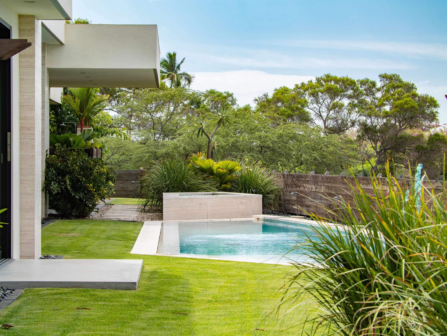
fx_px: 1550
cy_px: 168
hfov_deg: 16.4
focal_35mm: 120
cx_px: 224
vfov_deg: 12.4
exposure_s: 1/200
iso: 400
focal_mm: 60
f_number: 8
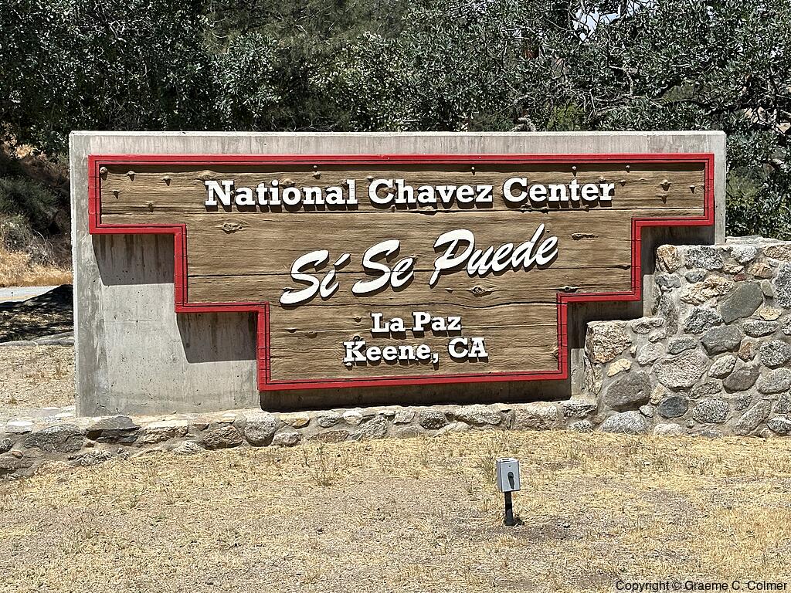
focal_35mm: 48
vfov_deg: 30.3
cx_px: 396
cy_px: 296
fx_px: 1097
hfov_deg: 39.7
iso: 64
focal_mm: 6.86
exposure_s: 1/4785
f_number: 1.78
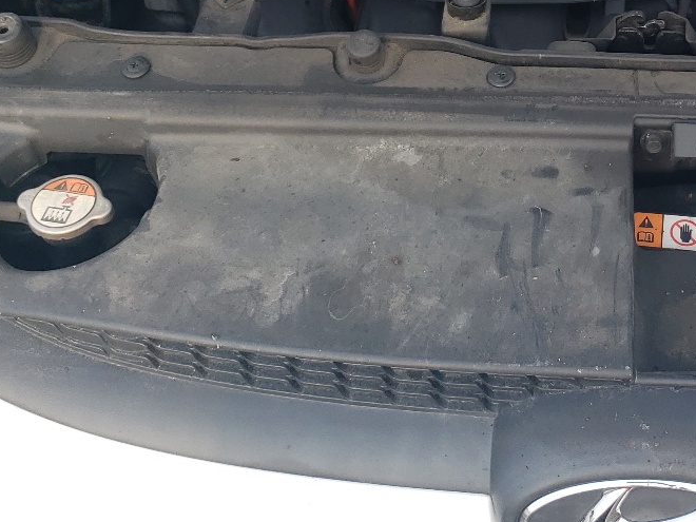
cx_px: 634
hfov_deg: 29.4
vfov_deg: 22.1
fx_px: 1267
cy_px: -49
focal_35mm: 63
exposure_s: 1/625
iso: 50
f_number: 1.5
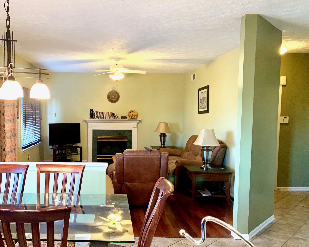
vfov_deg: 44.5
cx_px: 108
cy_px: 138
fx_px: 302
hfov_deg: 53.4
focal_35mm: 33
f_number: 1.8
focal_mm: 4.25
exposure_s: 1/60
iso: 250
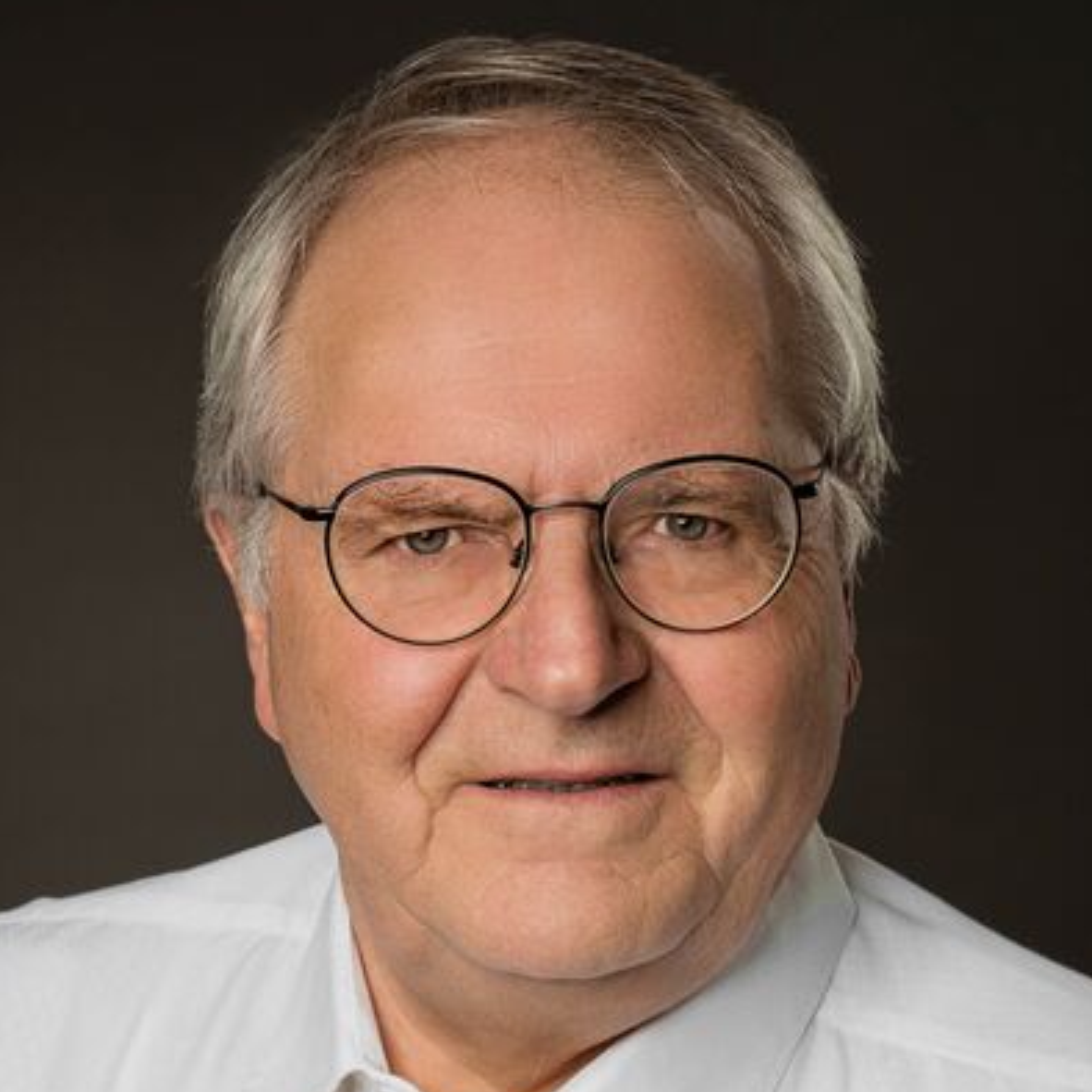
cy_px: 822
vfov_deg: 11.9
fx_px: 5211
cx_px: 527
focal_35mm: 146
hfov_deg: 12.0
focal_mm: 70
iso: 80
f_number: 11
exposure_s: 1/125
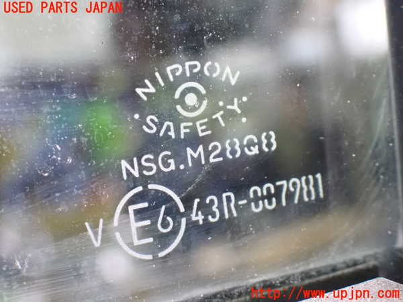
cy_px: 151
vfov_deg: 16.8
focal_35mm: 88
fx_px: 1024
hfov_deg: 22.3
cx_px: 202
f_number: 4.5
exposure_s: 1/15
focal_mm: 15.66
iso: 1600
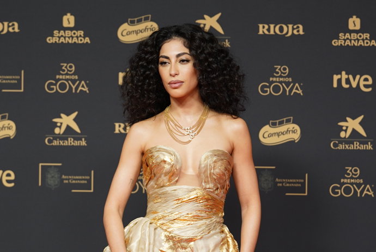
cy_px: 126
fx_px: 1515
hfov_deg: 14.1
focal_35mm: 145
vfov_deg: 9.5
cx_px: 188
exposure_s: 1/320
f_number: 4
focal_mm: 97
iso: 800
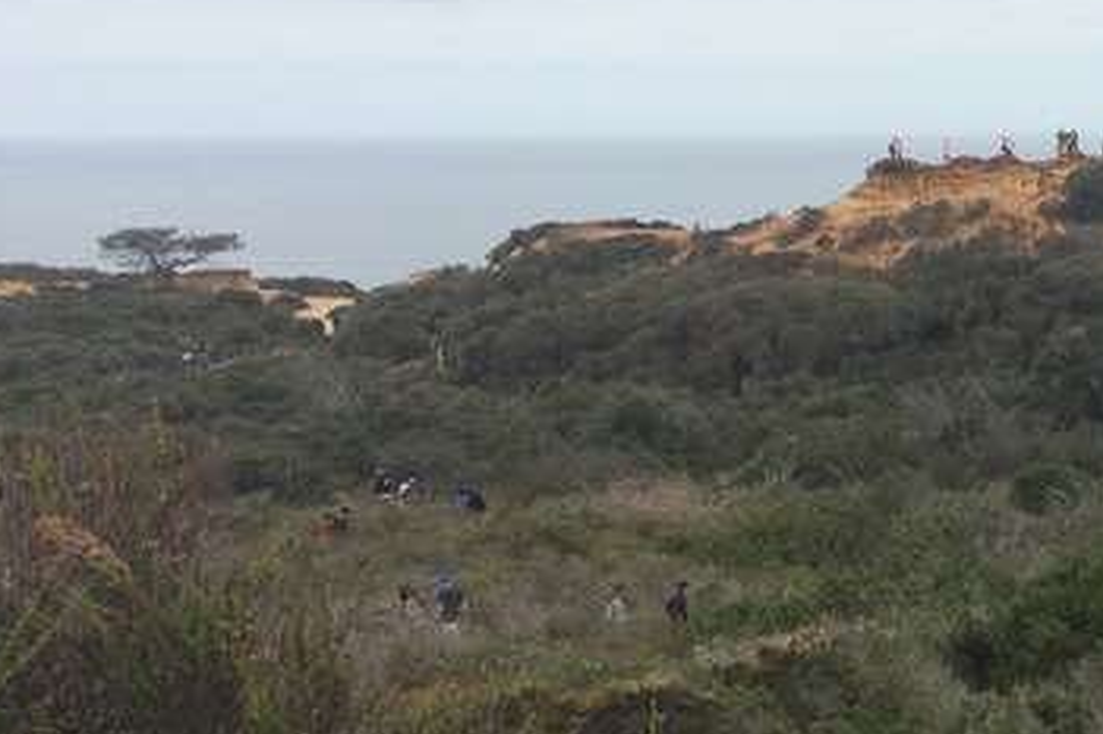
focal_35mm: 69
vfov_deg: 19.7
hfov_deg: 26.7
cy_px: 444
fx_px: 2113
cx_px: 1242
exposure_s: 1/2933
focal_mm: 4.15
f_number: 2.2
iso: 32
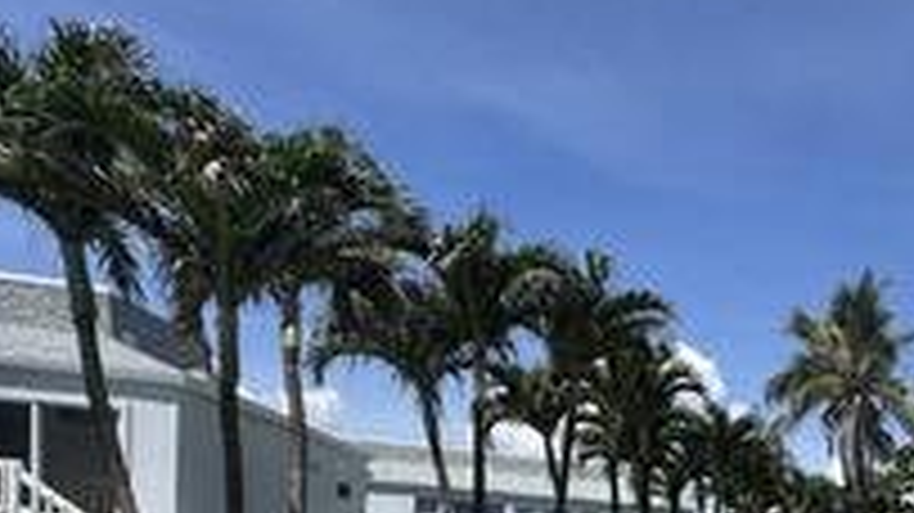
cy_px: 616
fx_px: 727
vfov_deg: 32.2
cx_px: 842
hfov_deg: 54.9
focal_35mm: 30
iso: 50
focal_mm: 2.22
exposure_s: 1/2028
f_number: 2.2
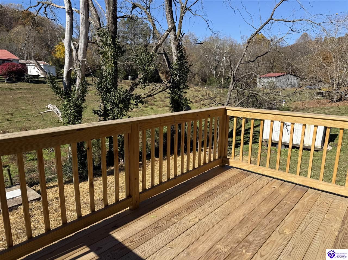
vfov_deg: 56.8
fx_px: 241
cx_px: 174
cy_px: 130
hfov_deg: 71.6
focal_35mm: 24
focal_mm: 6.76
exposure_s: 1/3425
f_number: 1.78
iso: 80
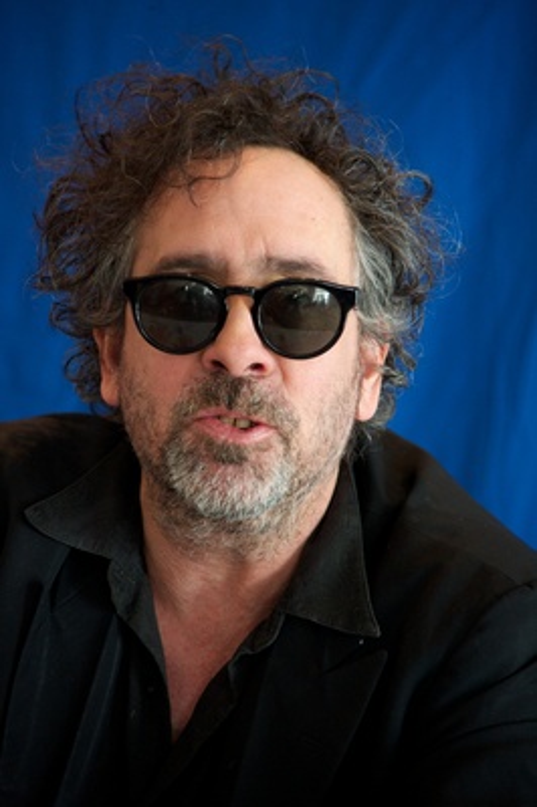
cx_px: 268
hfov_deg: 6.9
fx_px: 4482
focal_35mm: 200
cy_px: 404
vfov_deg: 10.3
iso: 2000
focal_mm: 200
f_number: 5.6
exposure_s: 1/60
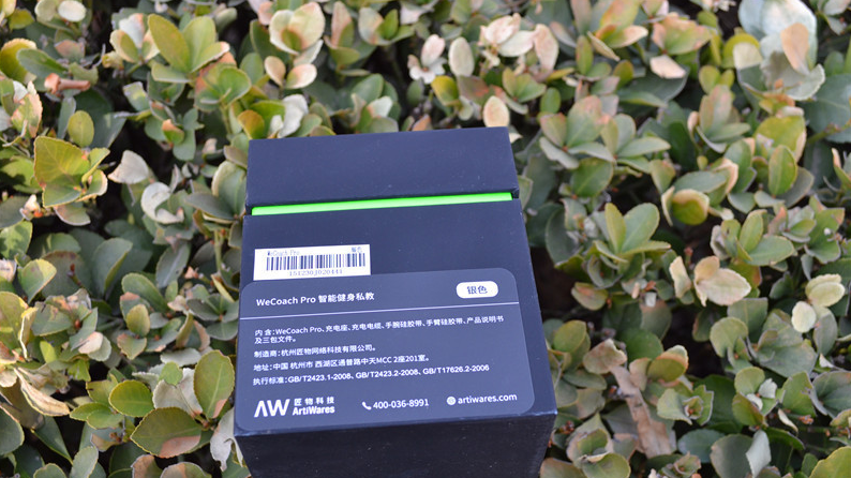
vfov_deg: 31.1
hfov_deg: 52.8
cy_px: 264
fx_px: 857
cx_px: 424
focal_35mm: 38
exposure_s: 1/125
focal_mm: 24
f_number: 5.6
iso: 180
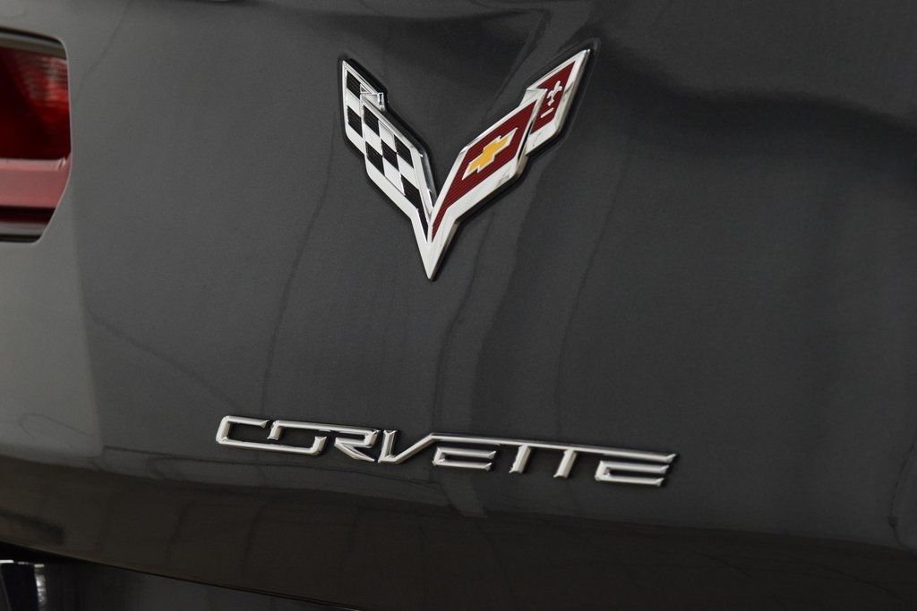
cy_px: 306
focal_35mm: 105
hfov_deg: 19.5
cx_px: 458
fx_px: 2675
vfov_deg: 13.0
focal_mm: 70
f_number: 7.1
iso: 1600
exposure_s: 1/30
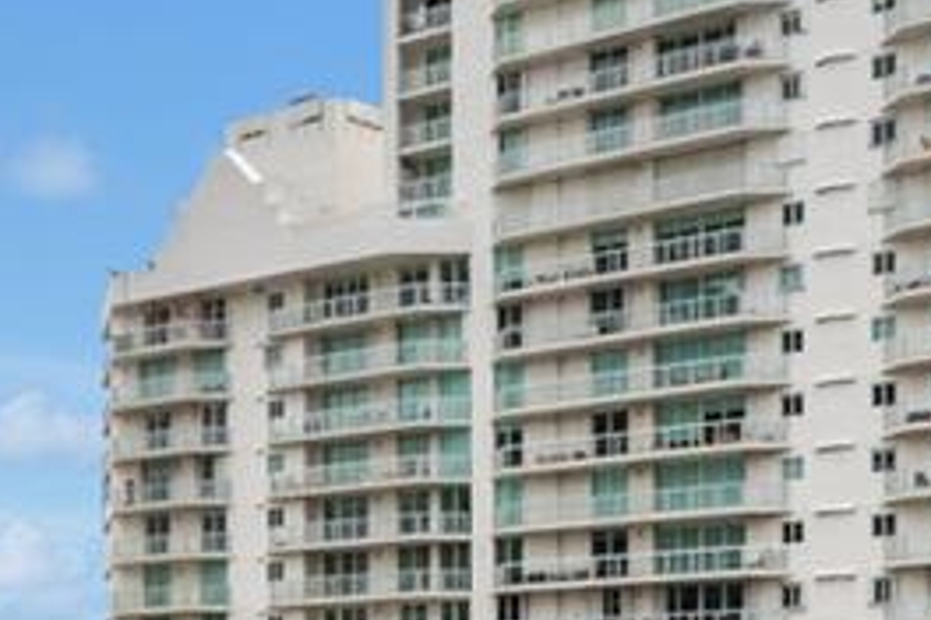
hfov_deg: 22.8
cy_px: 740
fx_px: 2198
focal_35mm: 85
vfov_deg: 15.5
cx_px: -35
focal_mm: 14
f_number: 8
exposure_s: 1/400
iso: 200
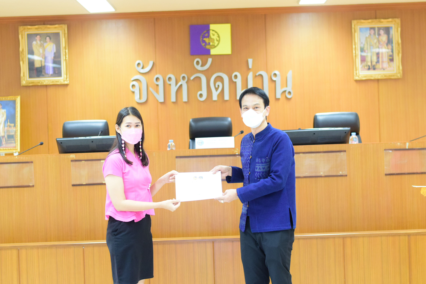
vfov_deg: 18.2
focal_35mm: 75
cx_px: 213
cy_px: 142
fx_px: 888
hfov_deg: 27.0
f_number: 2.8
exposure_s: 1/160
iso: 2000
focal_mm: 50
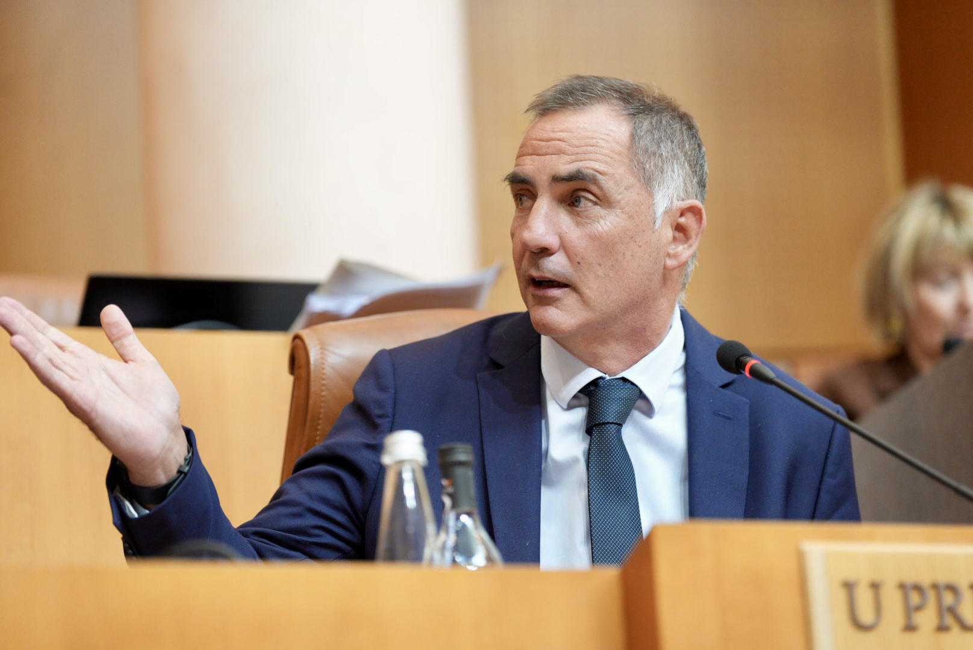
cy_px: 325
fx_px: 3624
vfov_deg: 10.3
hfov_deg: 15.3
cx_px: 486
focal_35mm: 134
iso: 2500
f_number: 2.8
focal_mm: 134
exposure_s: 1/400
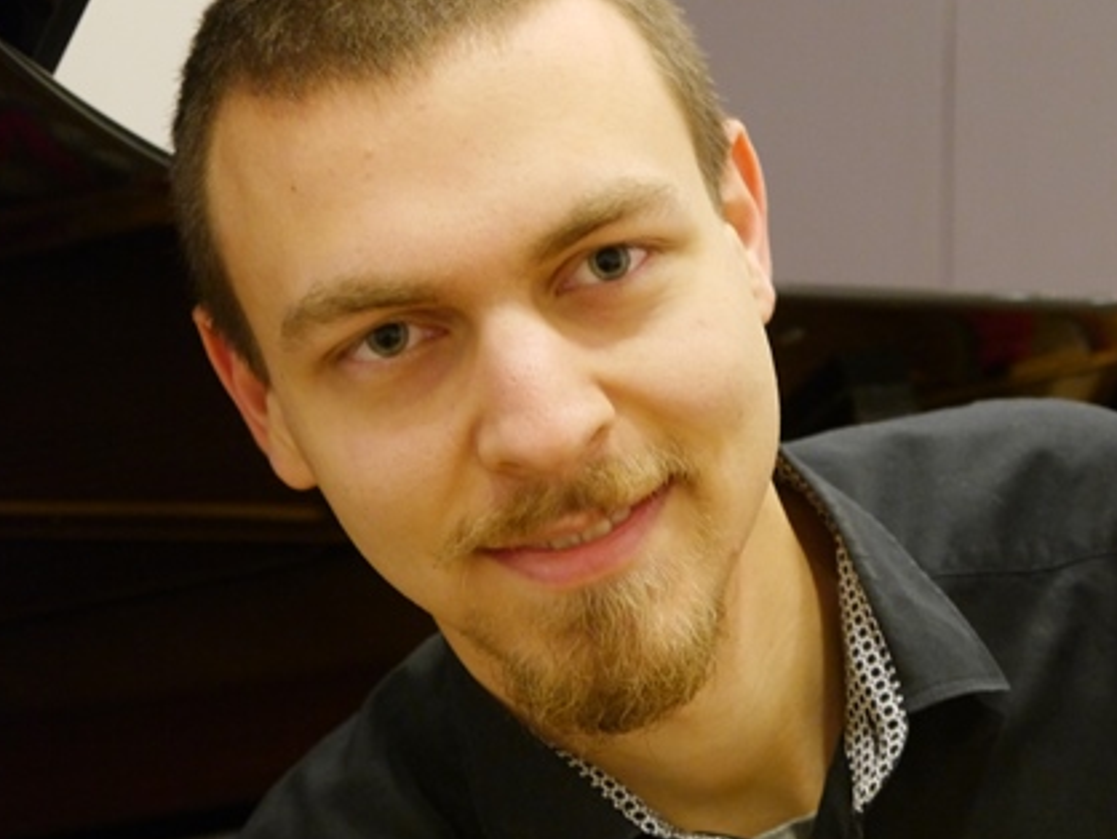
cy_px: 361
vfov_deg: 19.9
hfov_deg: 26.3
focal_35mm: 74
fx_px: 2389
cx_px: 675
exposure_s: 1/20
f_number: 4.9
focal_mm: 29
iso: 1600
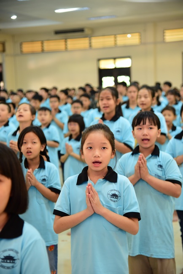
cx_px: 92
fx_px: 594
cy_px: 137
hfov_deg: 17.5
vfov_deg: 26.0
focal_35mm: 78
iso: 2000
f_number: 4
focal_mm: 78
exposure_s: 1/60
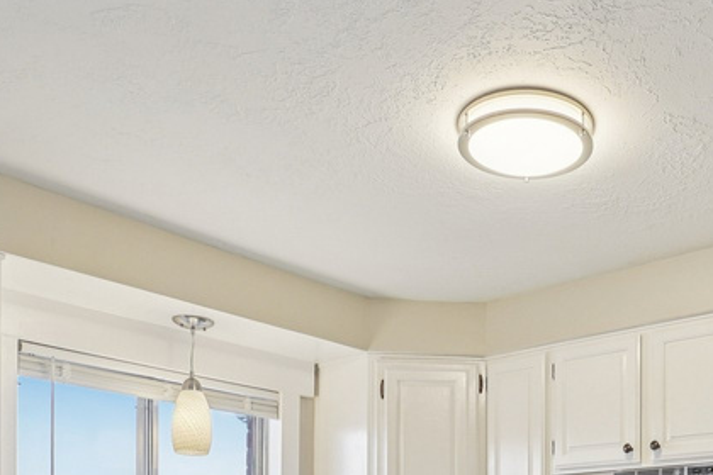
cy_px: 573
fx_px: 772
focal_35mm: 39
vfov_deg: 29.4
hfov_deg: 47.7
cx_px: 533
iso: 400
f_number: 8
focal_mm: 16
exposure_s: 1/15
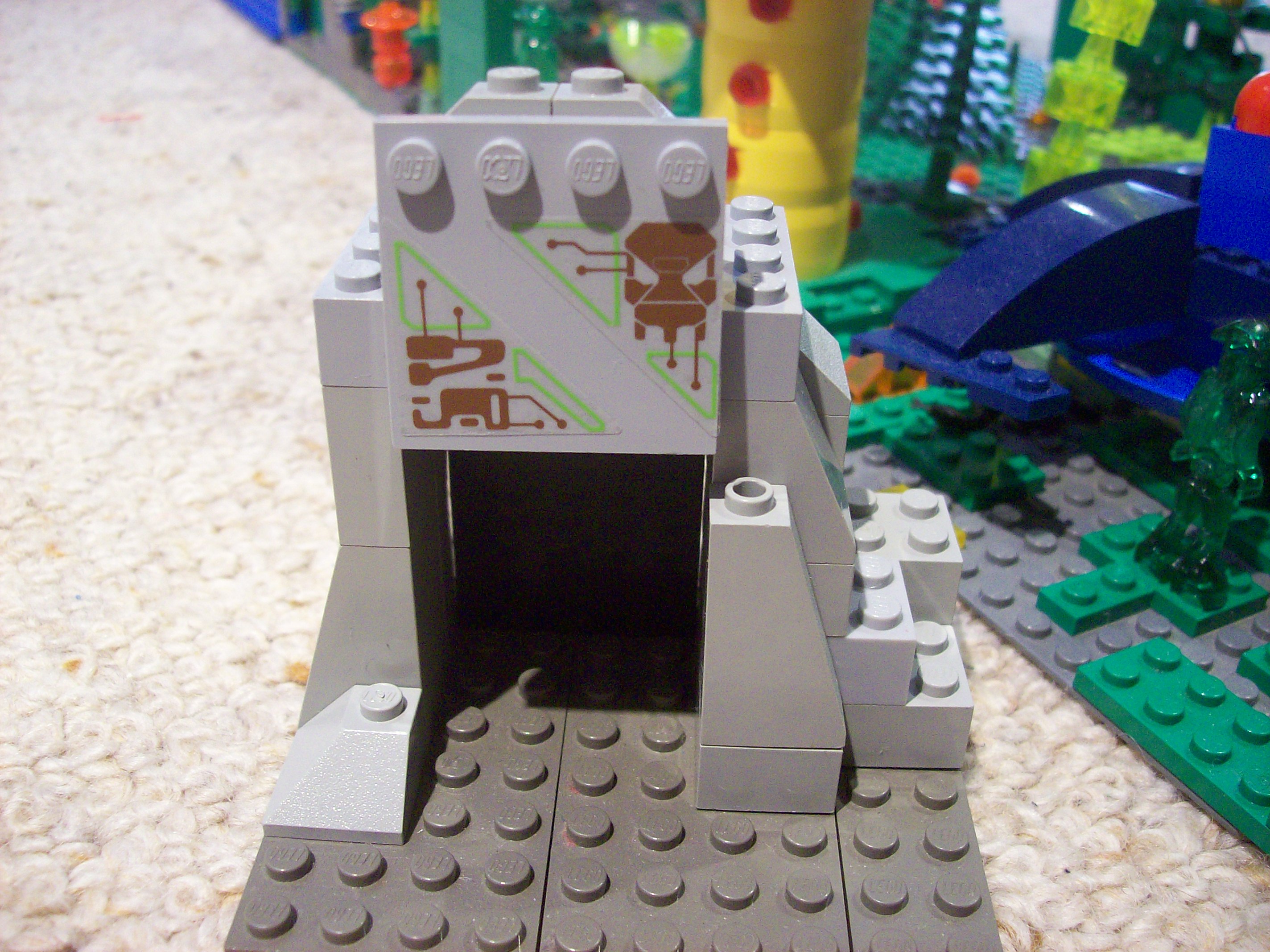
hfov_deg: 51.4
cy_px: 476
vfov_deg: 39.6
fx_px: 1320
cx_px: 635
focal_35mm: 36
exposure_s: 1/27.9
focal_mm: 6
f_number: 2.7
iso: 160
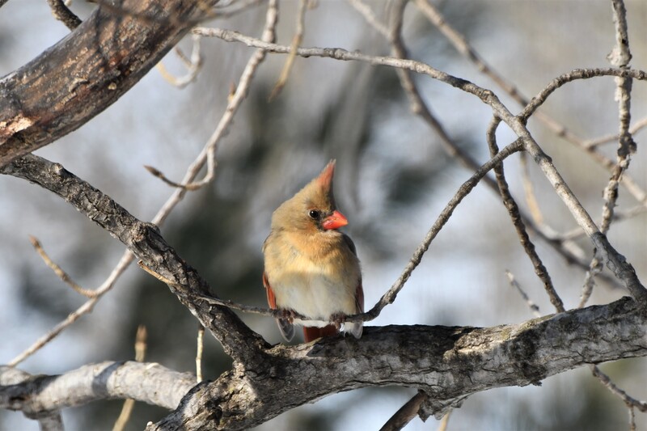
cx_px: 324
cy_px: 216
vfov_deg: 3.8
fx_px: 6468
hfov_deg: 5.7
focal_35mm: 360
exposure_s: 1/1000
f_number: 8
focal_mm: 240
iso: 400
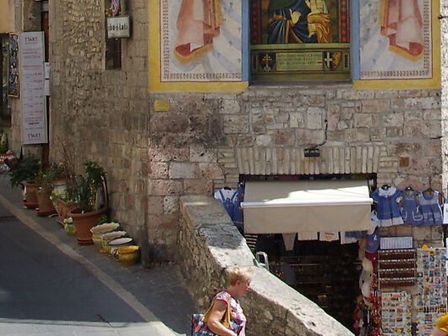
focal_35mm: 202
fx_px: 2615
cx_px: 459
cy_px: -69
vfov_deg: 7.3
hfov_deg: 9.7
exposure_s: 1/160
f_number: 11
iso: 200
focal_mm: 31
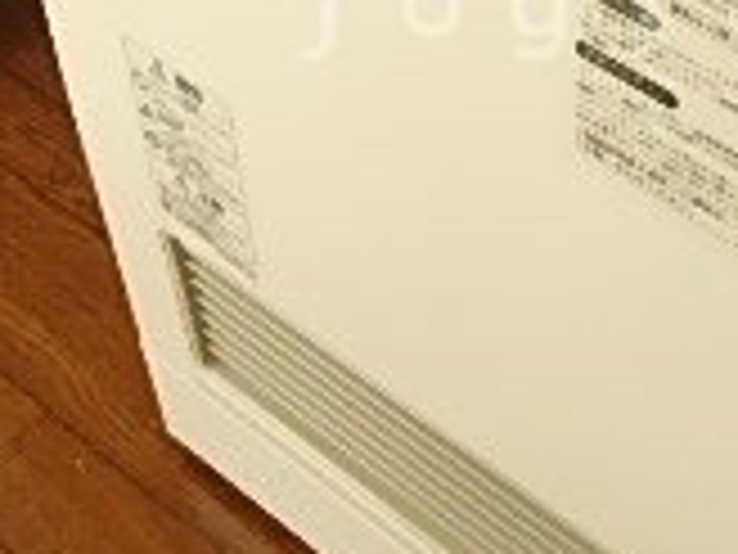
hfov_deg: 23.4
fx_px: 1748
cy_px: 5
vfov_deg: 17.6
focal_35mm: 82
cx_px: 608
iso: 200
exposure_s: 1/30
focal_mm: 3.7
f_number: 3.5
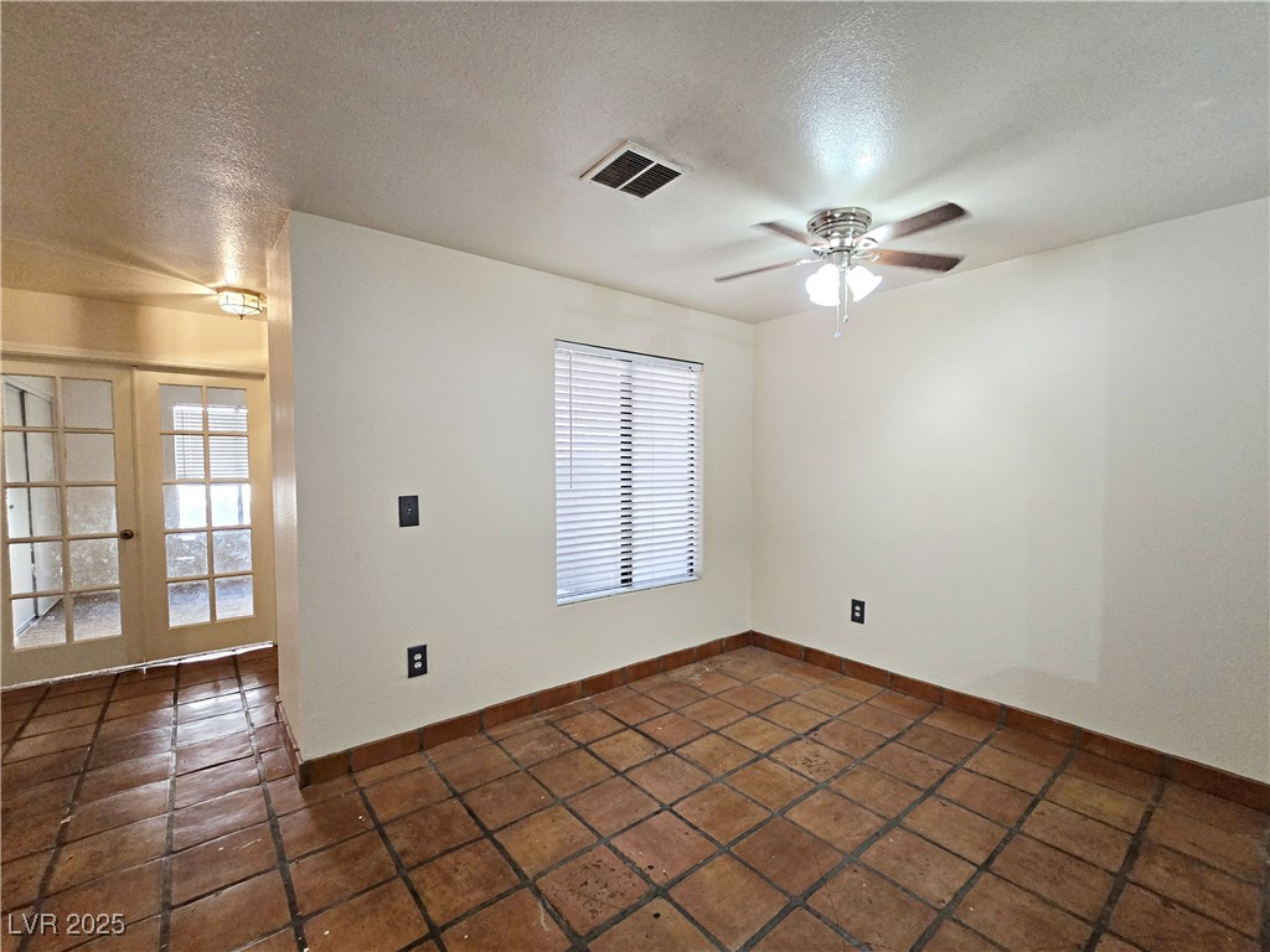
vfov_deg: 89.9
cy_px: 476
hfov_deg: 106.2
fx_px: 477
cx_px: 635
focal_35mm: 13
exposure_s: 1/60
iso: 400
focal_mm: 2.2
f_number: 2.2
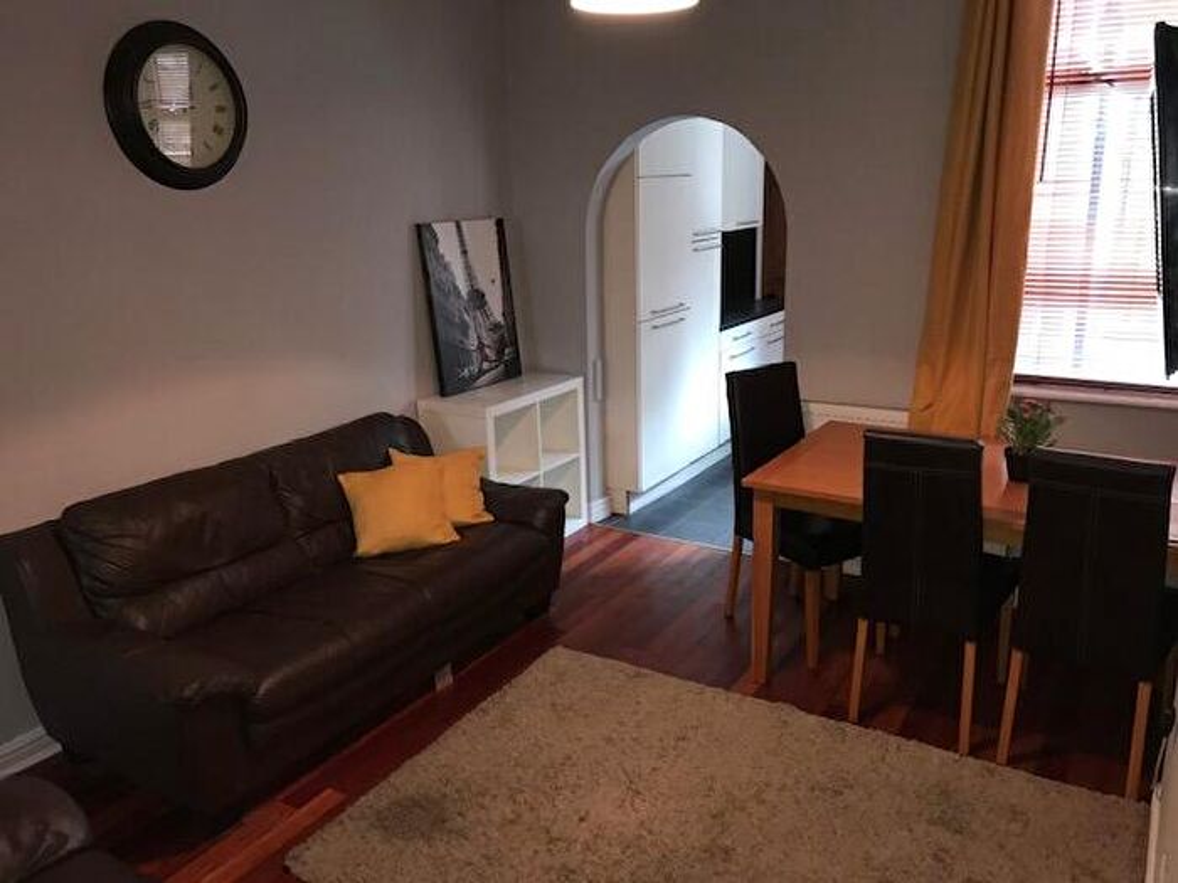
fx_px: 953
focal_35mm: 28
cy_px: 442
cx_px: 589
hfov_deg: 63.4
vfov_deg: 49.7
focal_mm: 3.99
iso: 64
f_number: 1.8
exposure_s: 1/17
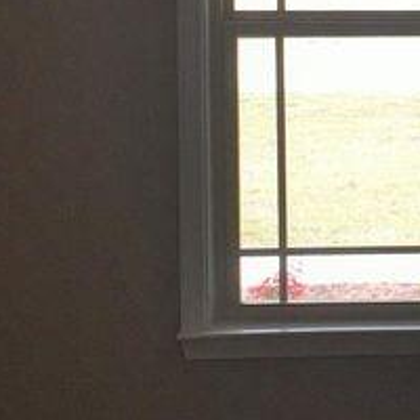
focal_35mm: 131
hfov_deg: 12.6
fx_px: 1798
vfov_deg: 13.2
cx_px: 630
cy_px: 55
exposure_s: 1/120
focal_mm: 4.15
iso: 40
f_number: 2.2
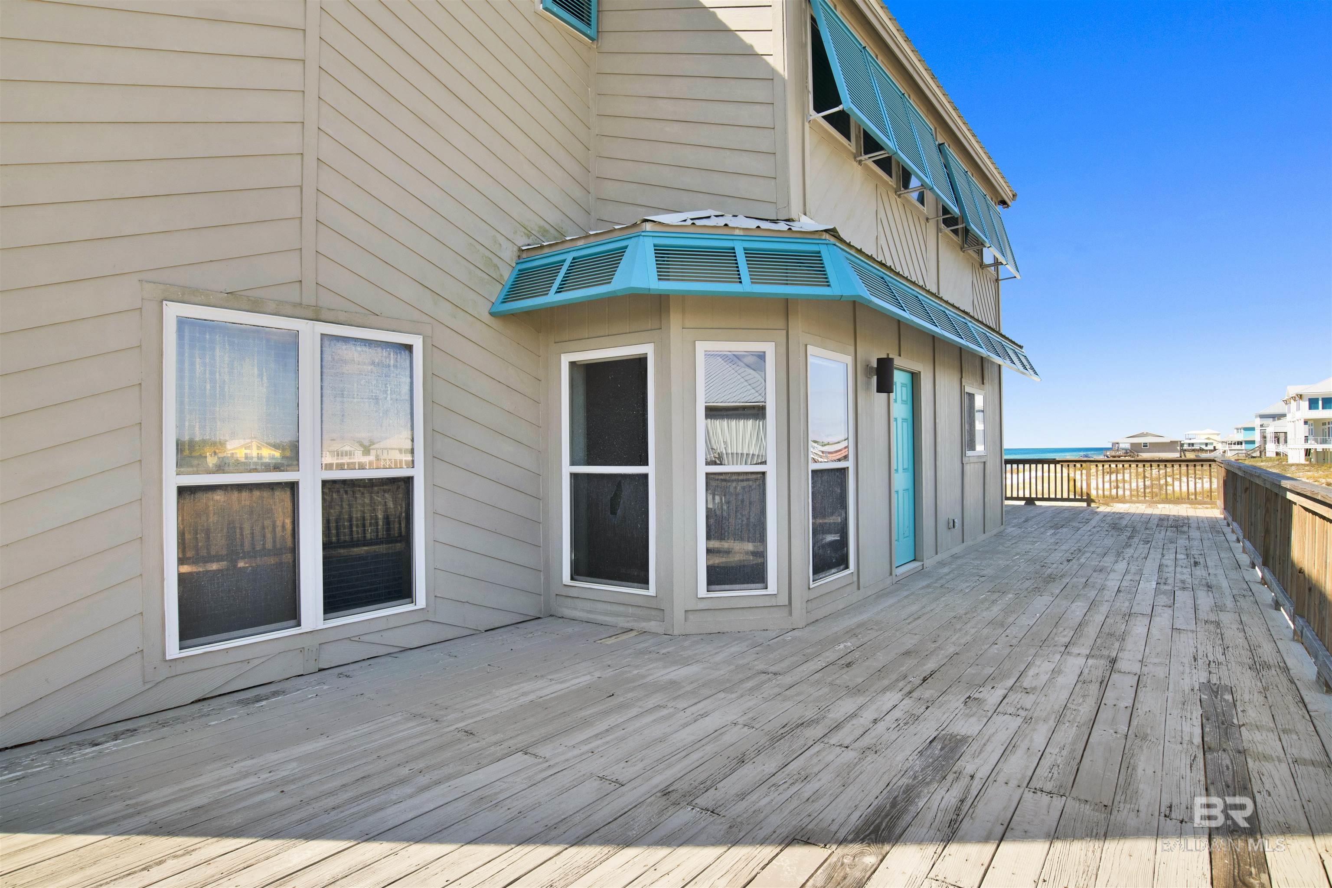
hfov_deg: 84.0
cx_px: 666
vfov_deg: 61.9
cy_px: 444
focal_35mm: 20
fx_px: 740
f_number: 11
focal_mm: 20
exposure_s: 1/160
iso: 200
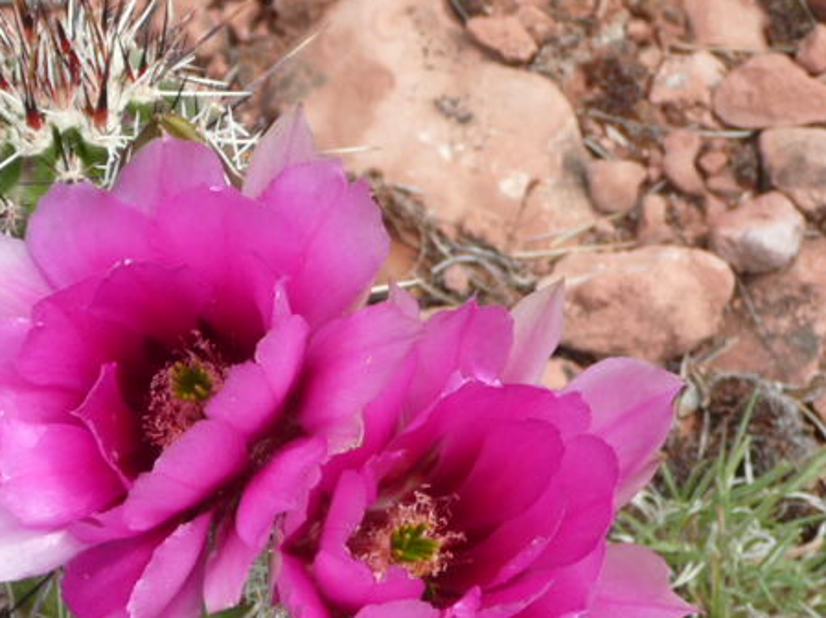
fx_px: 2551
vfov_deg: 13.8
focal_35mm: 107
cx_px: 283
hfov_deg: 18.3
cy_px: 344
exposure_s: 1/250
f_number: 4.2
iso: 100
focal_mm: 8.2
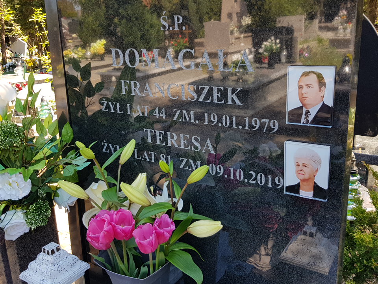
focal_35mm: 26
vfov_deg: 53.1
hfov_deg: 67.3
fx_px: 284
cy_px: 142
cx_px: 189
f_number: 1.7
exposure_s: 1/319
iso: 40
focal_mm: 4.2
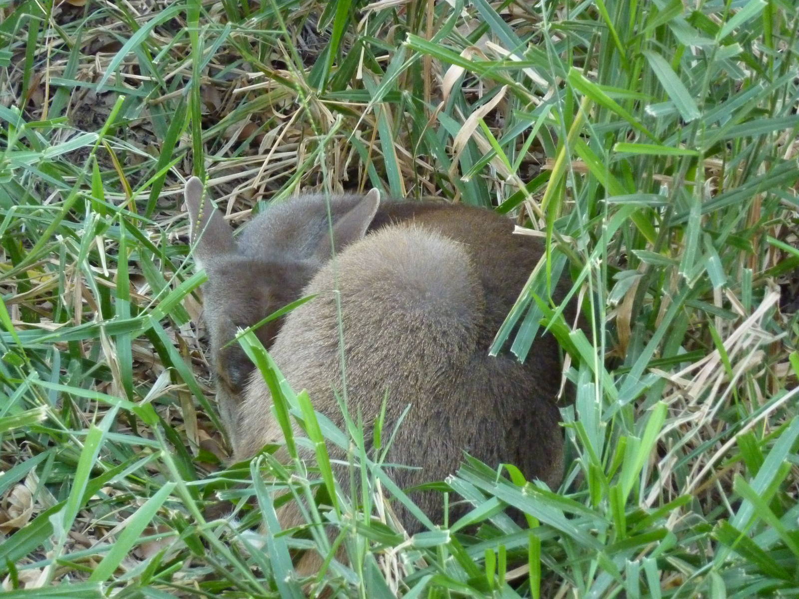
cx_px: 400
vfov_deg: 5.7
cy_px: 300
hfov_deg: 7.6
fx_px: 6001
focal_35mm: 260
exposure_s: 1/100
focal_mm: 42.6
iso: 800
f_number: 4.7
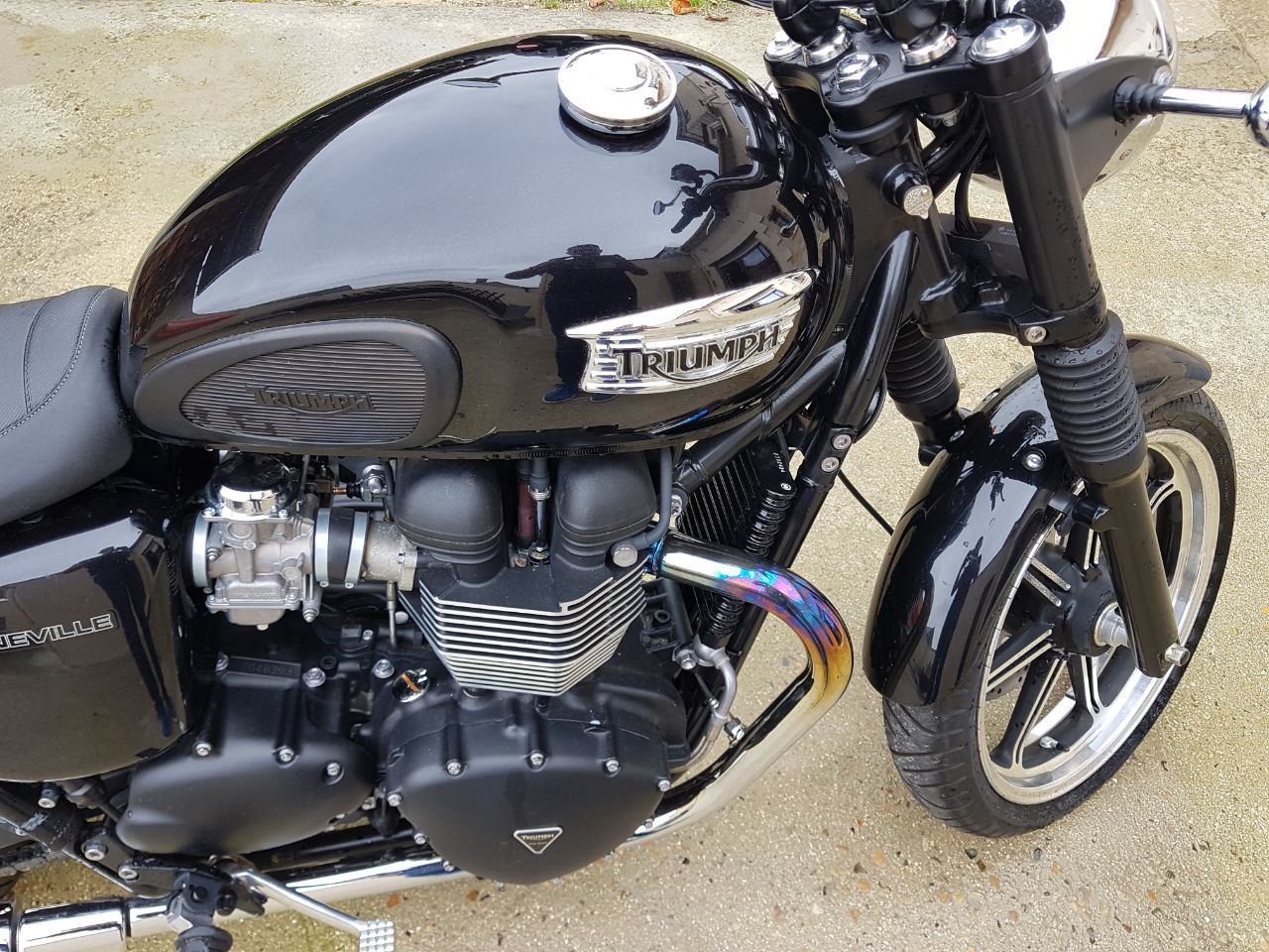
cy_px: 476
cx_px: 634
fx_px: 953
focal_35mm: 26
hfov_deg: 67.3
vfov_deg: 53.1
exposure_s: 1/137
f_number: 1.7
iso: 50
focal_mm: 4.2
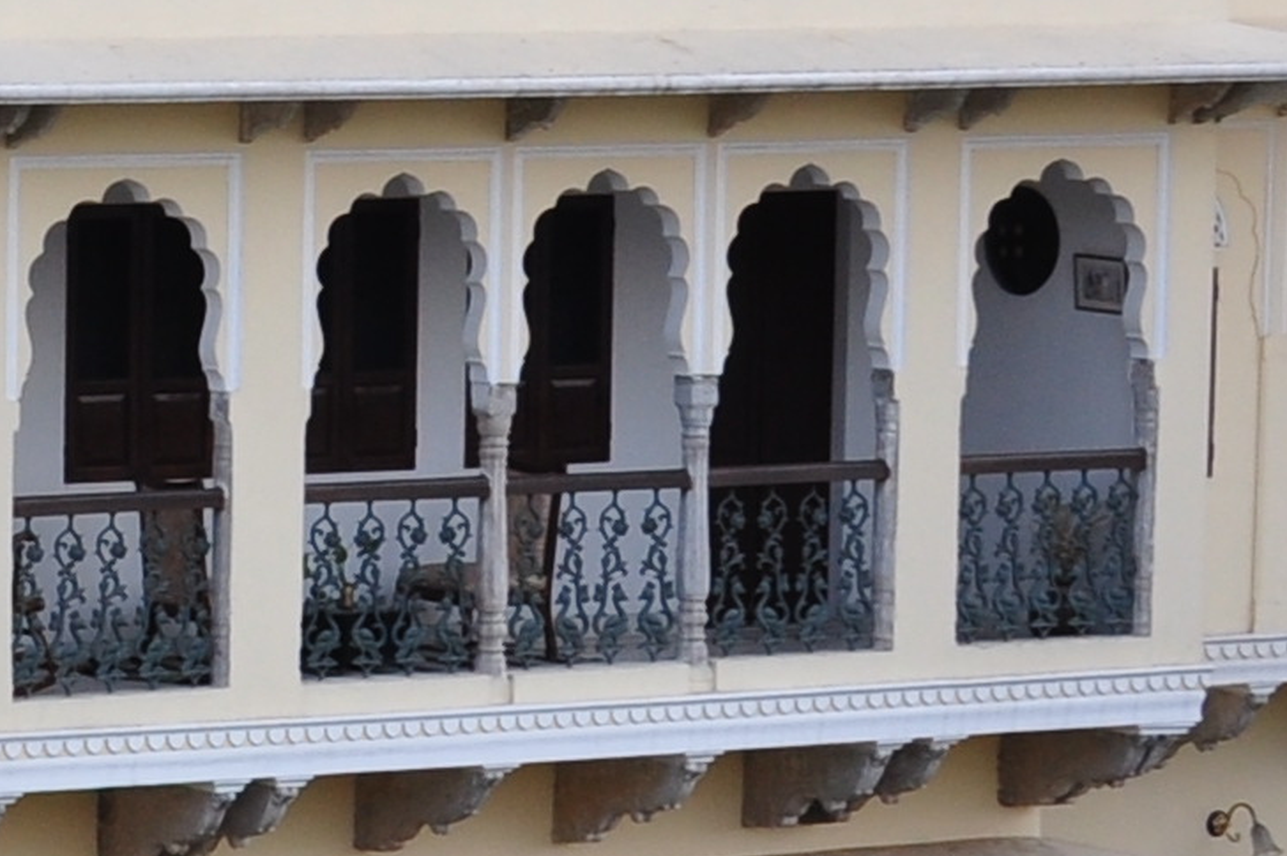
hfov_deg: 9.0
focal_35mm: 212
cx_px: -1450
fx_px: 7572
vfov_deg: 6.5
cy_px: 557
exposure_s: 1/60
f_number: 8
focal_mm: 24
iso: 220
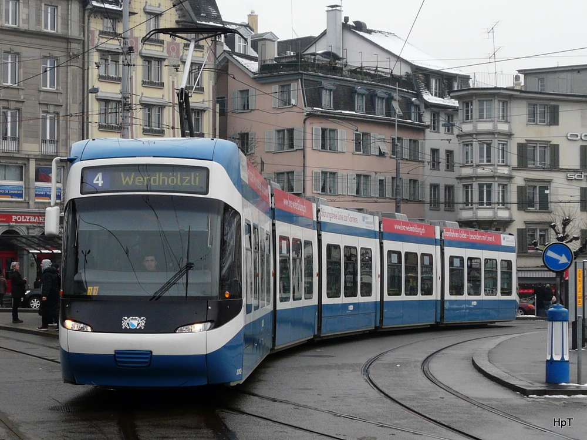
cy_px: 220
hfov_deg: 44.8
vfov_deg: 34.3
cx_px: 294
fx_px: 712
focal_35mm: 42
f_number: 4.5
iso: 100
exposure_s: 1/250
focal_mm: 6.8
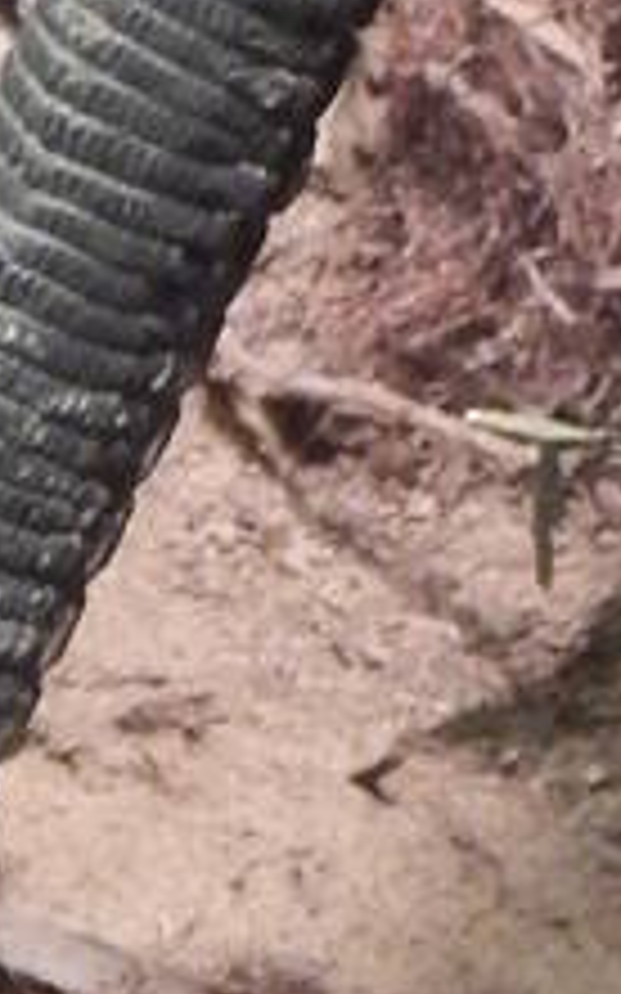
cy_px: -1862
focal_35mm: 582
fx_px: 15770
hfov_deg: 2.2
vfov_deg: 3.5
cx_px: 1166
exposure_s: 1/10
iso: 400
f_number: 4.2
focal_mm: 13.5
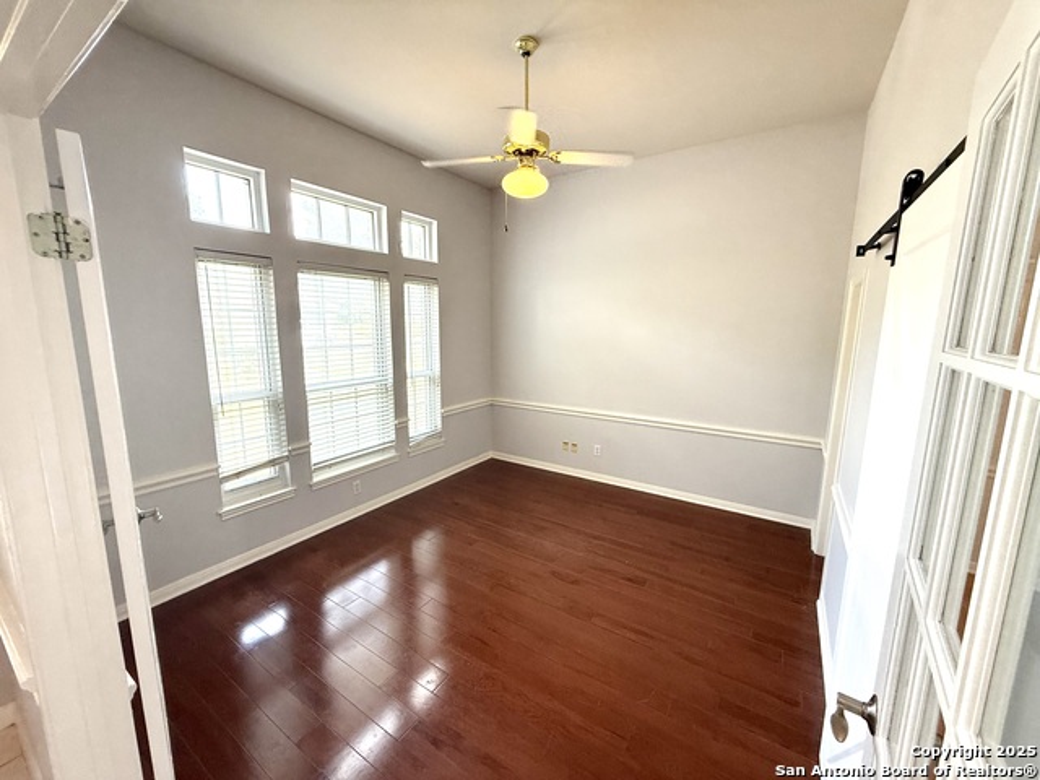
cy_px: 390
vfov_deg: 85.7
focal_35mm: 14
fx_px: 421
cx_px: 520
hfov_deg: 102.1
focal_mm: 2.22
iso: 160
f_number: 2.2
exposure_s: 1/120
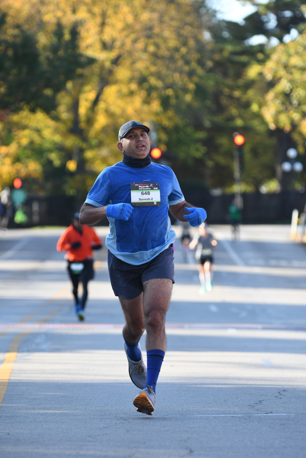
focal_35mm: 225
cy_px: 229
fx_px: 2869
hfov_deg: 6.1
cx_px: 153
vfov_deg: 9.1
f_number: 2.8
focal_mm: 150
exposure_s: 1/2000
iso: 640
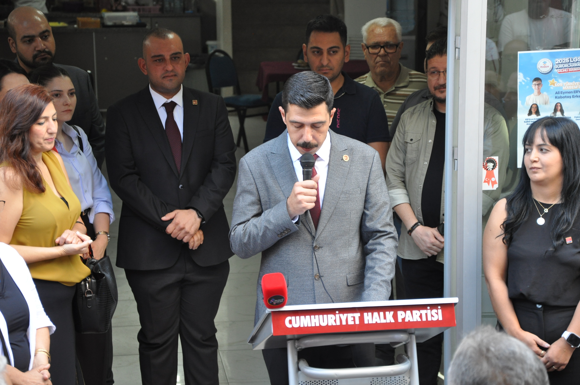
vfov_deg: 12.1
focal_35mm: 112
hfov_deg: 18.2
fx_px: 1810
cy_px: 192
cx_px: 290
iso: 800
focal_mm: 75
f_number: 5.3
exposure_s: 1/60
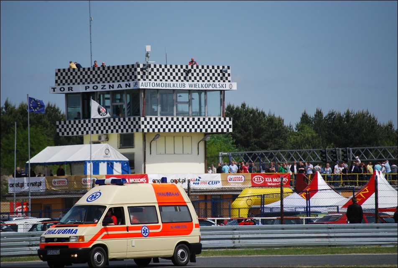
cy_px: 134
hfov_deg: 6.9
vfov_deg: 4.6
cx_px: 199
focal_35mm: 300
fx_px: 3325
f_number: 5.6
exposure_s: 1/1000
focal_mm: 200
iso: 160
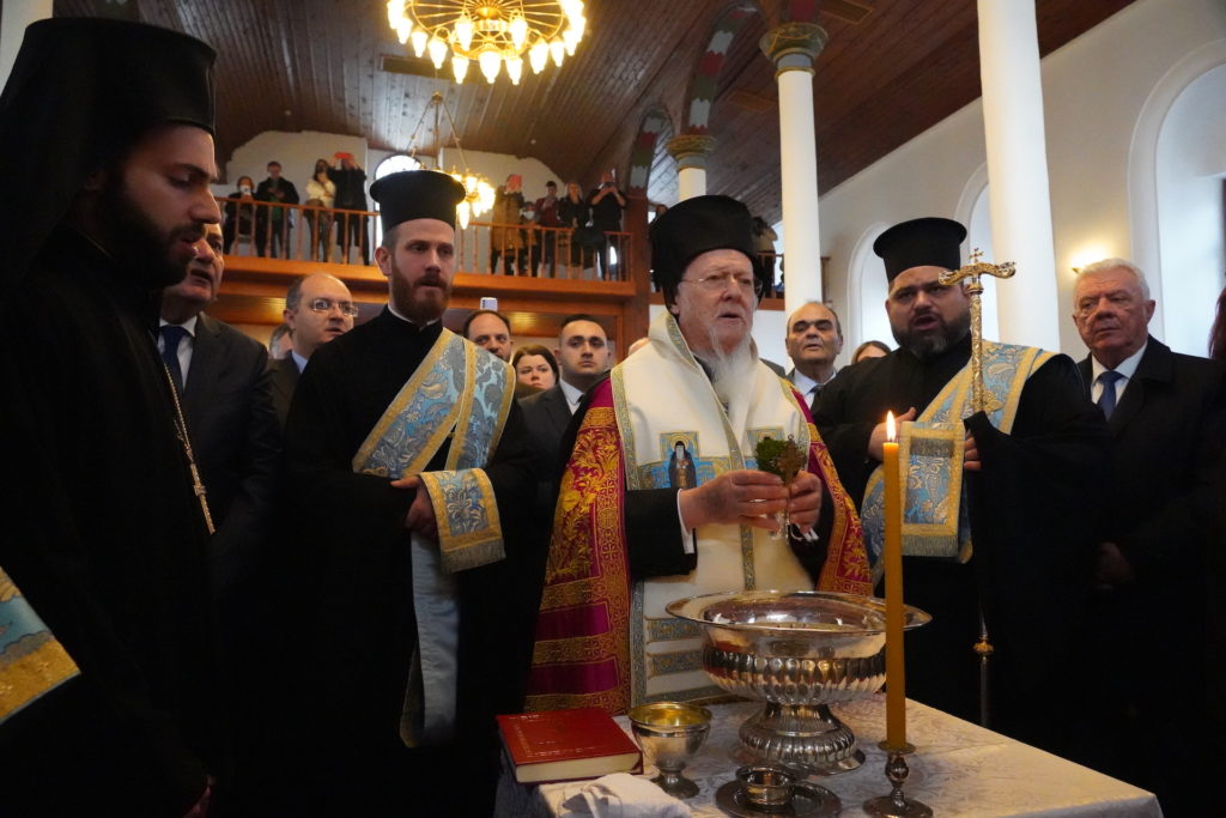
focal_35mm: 24
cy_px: 409
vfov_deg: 53.1
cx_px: 613
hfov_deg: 73.7
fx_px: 817
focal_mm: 24
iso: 32000
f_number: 5.6
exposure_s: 1/640
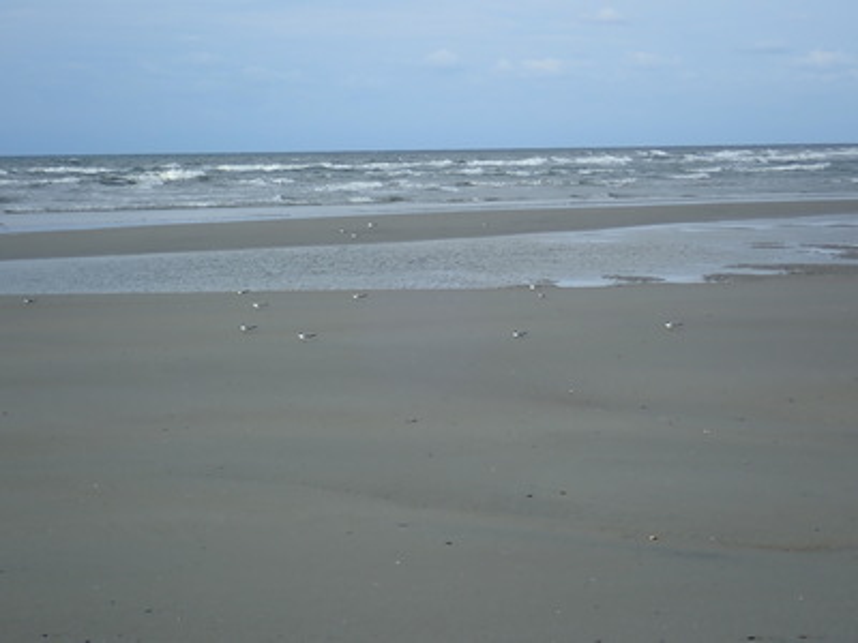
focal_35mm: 100
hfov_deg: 19.6
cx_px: 429
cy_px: 322
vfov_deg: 14.8
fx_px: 2479
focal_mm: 18
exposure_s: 1/320
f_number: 4.9
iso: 100
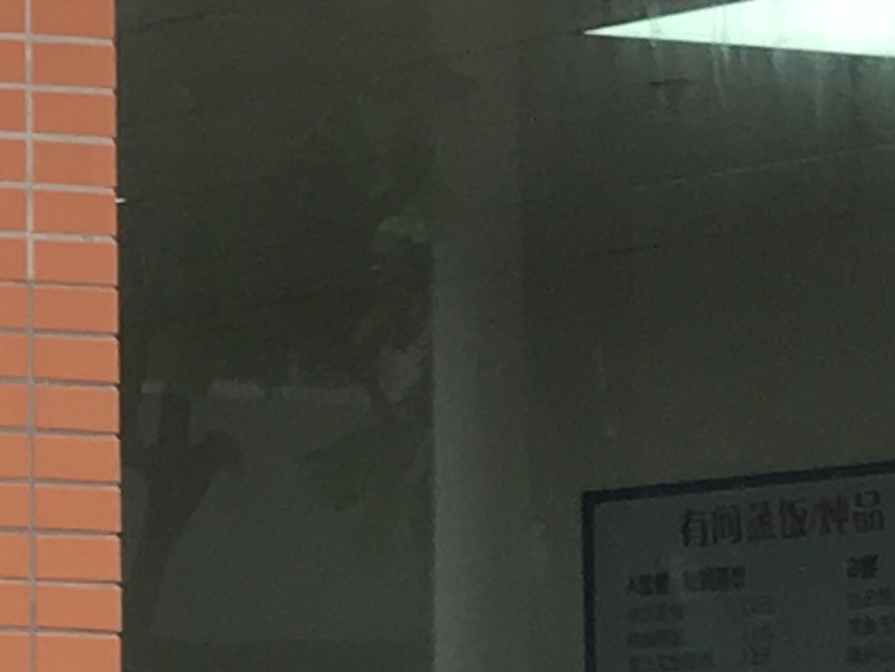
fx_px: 5845
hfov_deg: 7.2
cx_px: -2327
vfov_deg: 6.6
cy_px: 516
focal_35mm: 226
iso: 25
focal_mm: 4.15
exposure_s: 1/122
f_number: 2.2
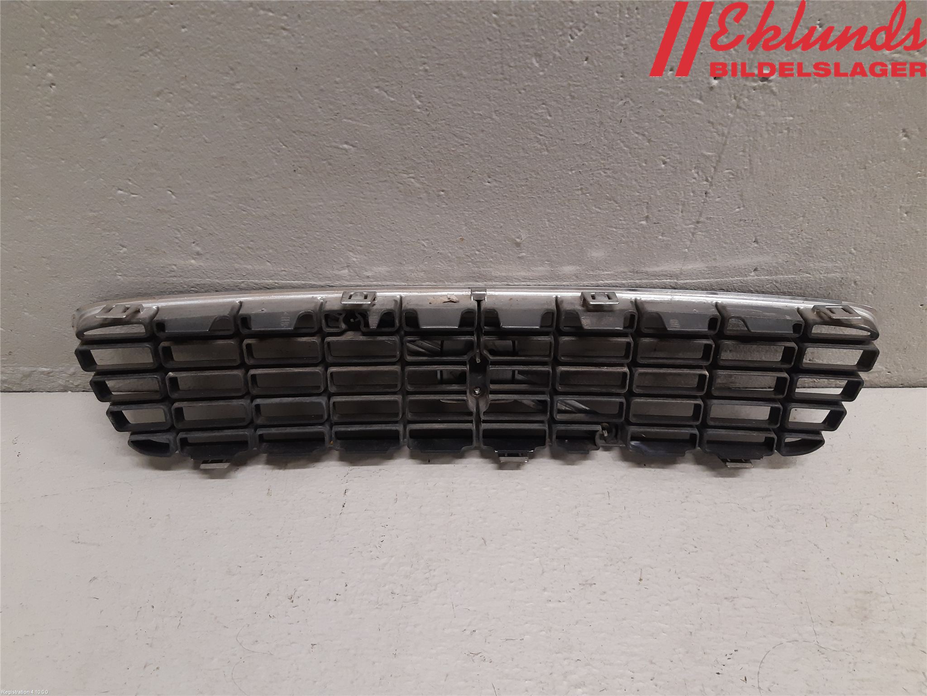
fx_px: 696
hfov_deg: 67.3
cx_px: 464
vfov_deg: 53.1
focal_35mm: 26
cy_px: 348
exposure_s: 1/50
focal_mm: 3.93
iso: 160
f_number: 1.7
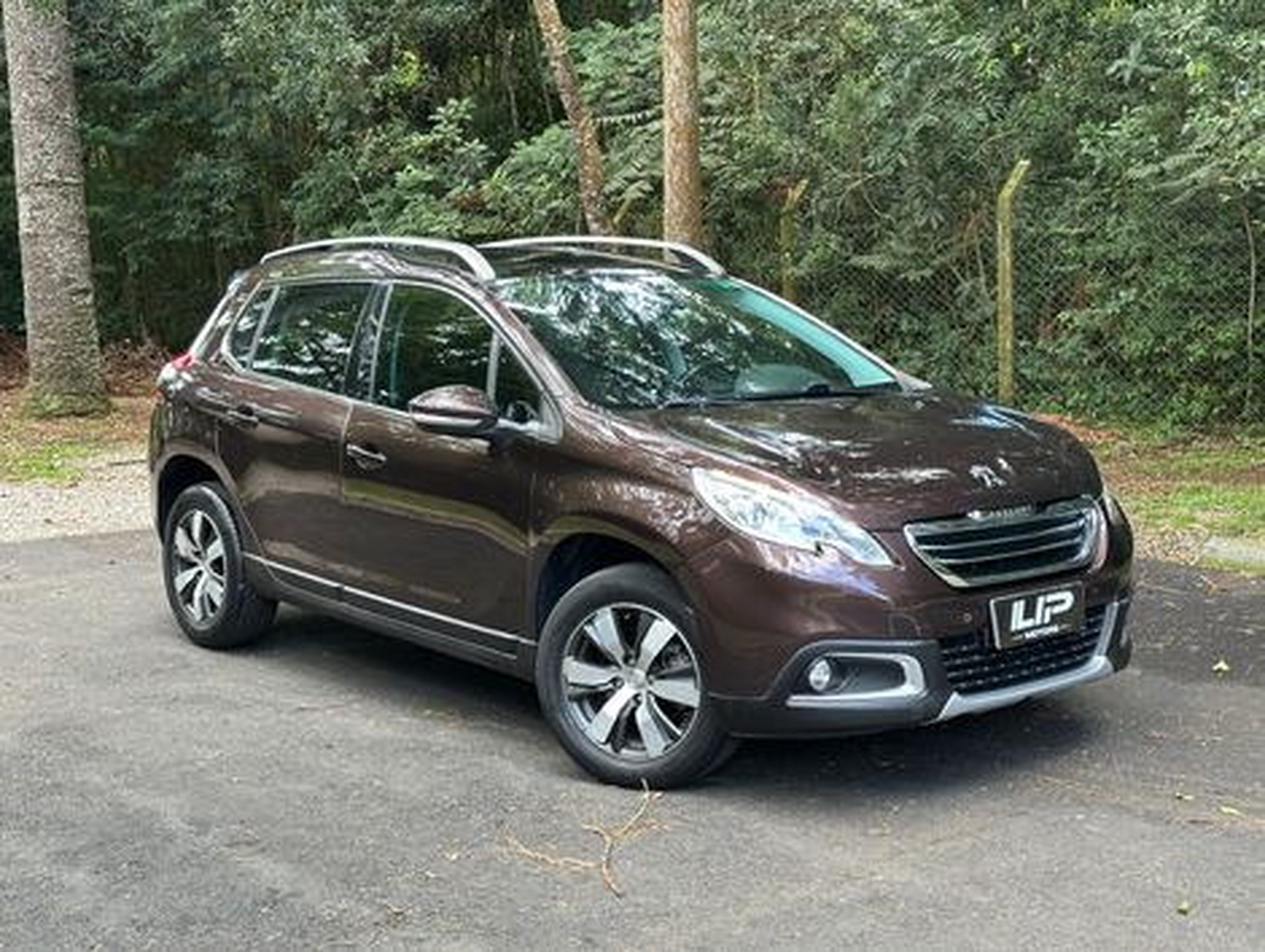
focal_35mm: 48
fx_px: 1757
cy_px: 476
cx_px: 632
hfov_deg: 39.6
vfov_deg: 30.3
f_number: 1.78
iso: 64
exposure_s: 1/121
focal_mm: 6.86
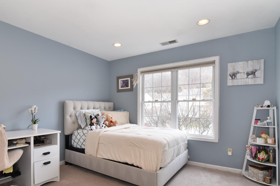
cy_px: 107
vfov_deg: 62.6
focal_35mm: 20
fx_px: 152
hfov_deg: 84.8
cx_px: 124
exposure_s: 1/80
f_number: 11
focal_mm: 11
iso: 640
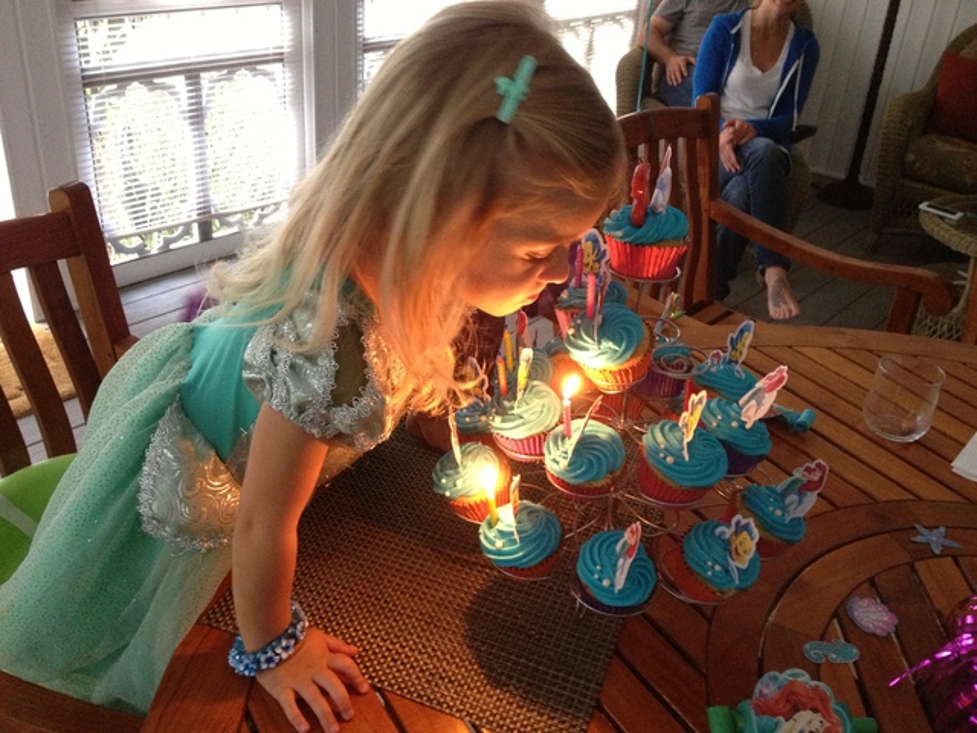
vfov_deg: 40.7
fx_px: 988
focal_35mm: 35
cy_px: 366
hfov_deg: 52.6
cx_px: 488
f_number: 2.4
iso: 400
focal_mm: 4.28
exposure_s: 1/17
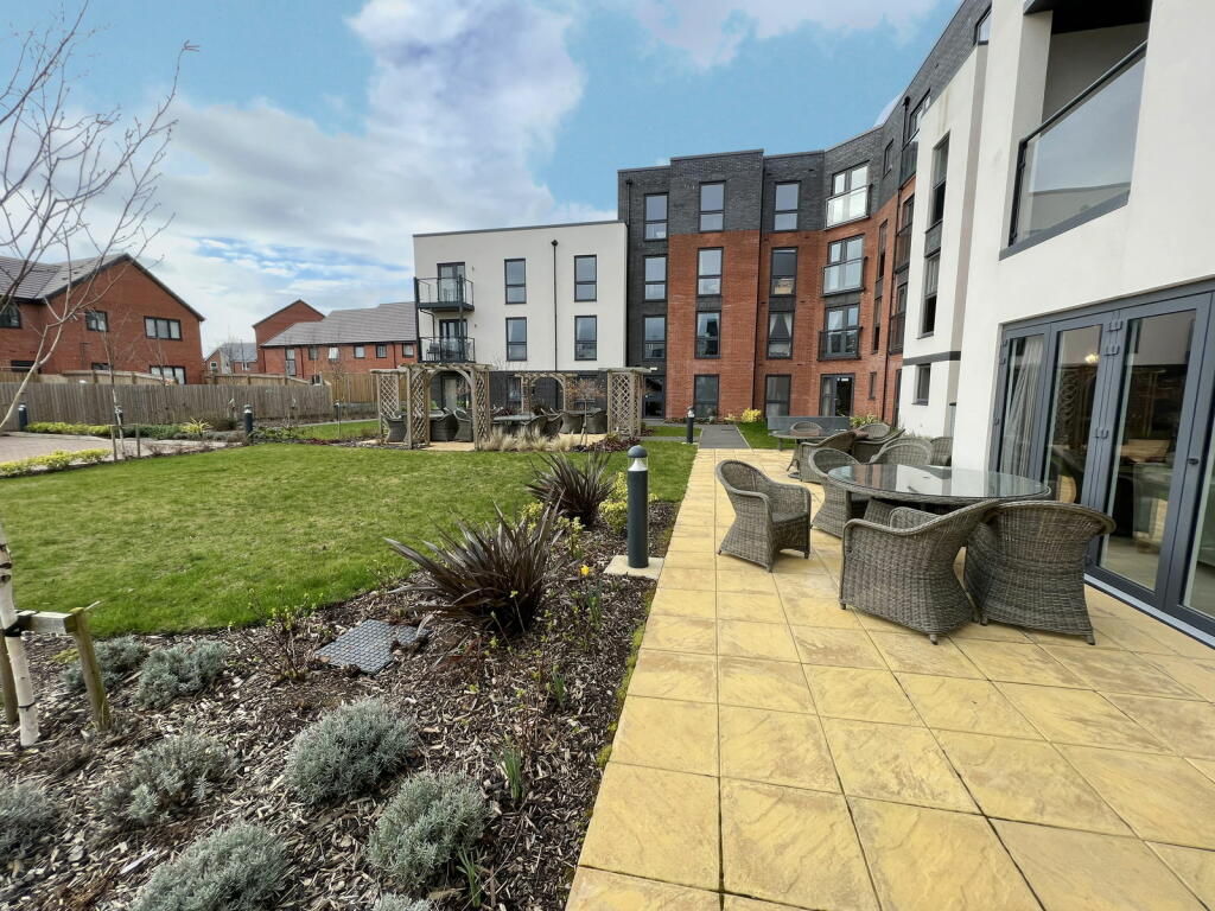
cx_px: 608
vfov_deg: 89.9
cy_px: 456
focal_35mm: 13
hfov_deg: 106.2
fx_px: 456
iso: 32
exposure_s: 1/385
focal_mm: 1.57
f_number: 1.8
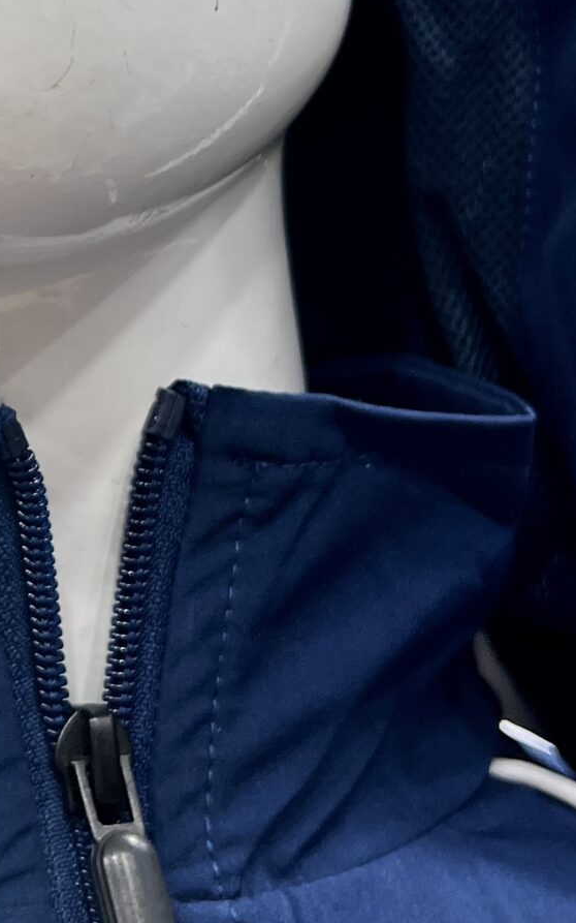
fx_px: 1985
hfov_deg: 16.0
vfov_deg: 25.8
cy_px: 204
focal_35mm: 79
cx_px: -78
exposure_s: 1/121
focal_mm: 5.7
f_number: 1.5
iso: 100
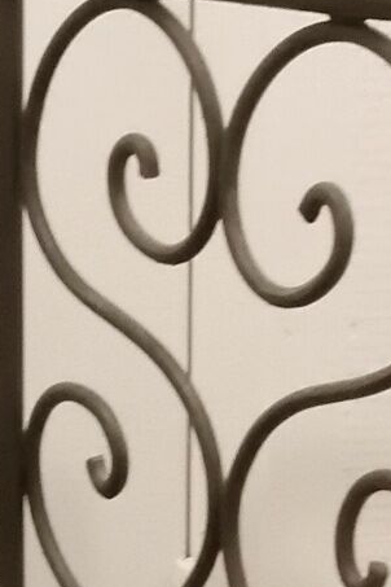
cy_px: 895
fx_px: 3177
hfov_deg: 7.0
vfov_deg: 10.2
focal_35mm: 195
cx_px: -40
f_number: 1.8
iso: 500
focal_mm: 3.96
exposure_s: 1/50
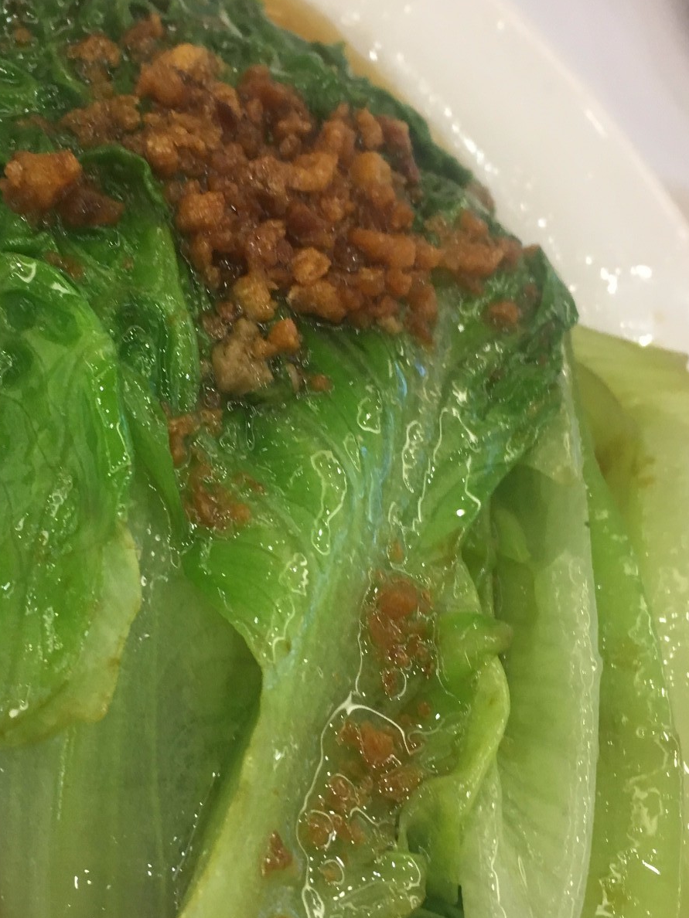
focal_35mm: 50
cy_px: 537
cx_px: 224
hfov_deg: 28.9
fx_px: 1327
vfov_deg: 38.1
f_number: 2.2
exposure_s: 1/33
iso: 125
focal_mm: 4.15
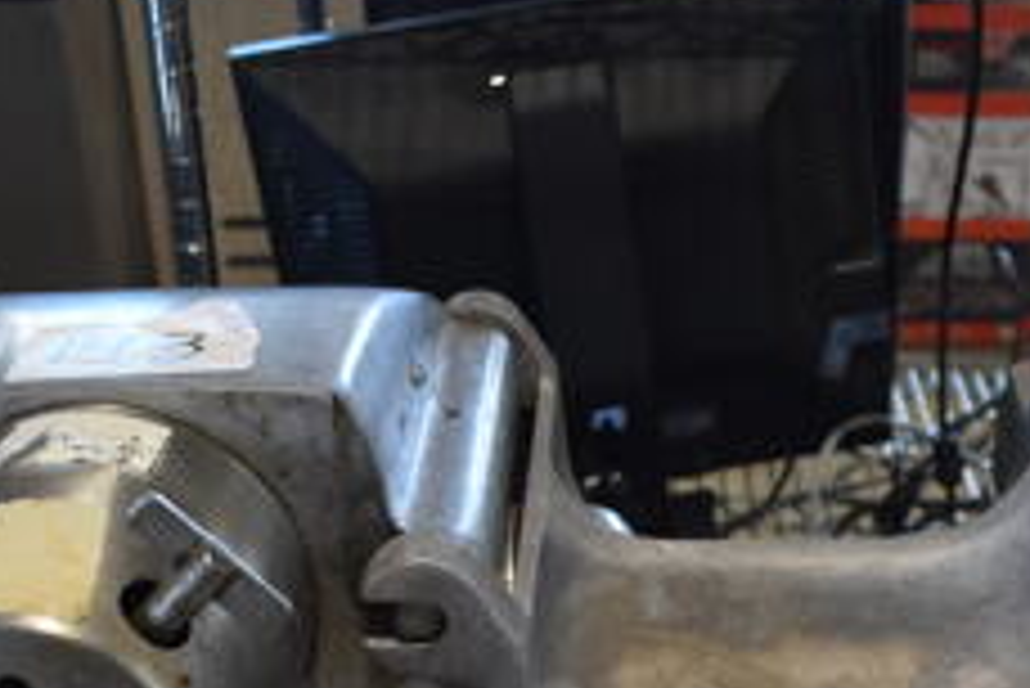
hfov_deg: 27.9
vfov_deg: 17.8
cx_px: 697
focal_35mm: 72
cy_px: 886
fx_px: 2061
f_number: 3.5
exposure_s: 1/125
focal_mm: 18
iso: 800
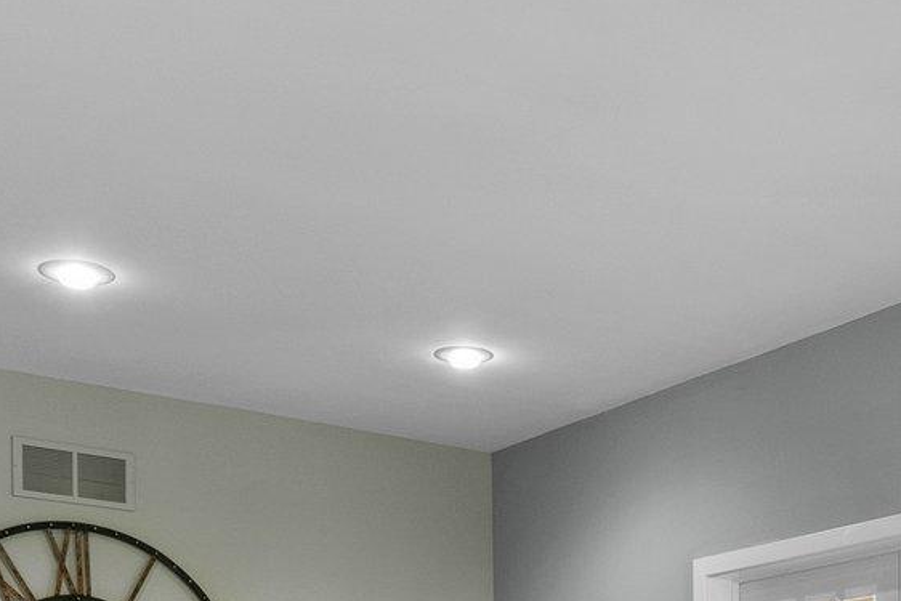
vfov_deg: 19.4
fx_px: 1552
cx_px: 712
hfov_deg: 31.6
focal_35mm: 62
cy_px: 881
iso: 800
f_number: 8
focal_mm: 17
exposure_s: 1/6
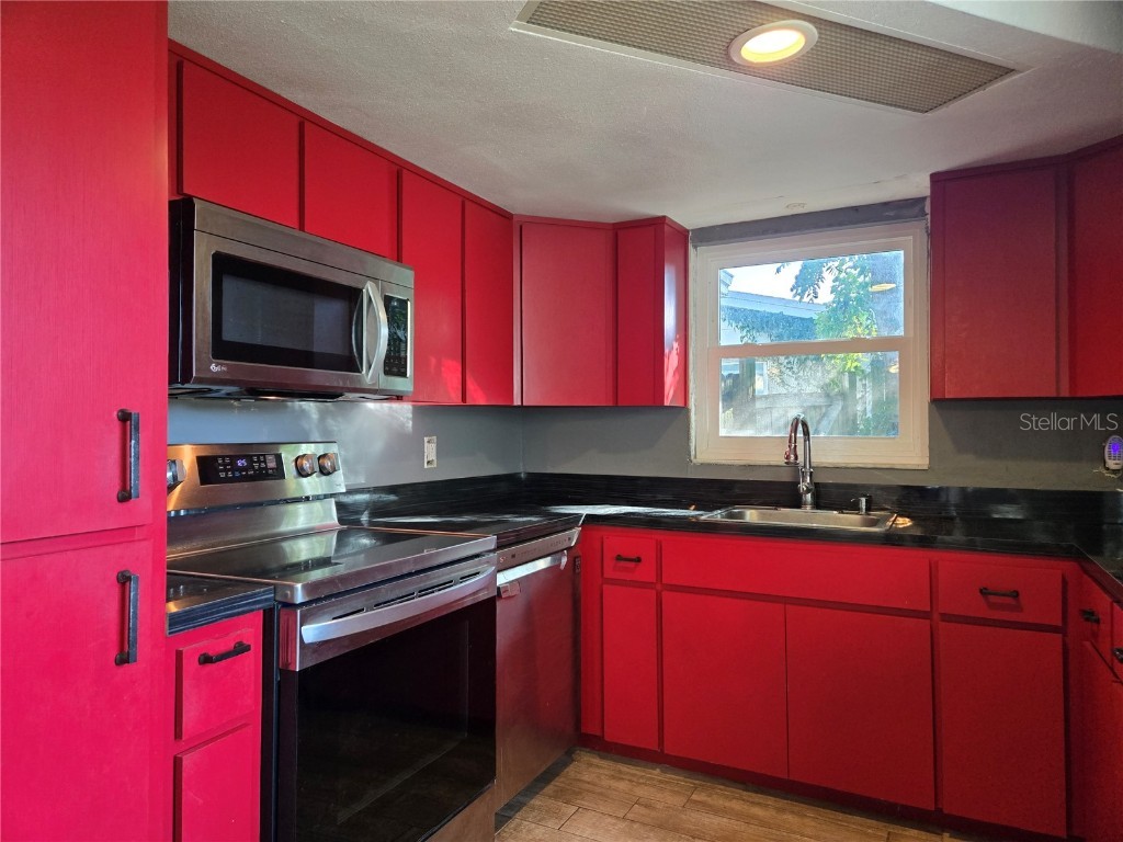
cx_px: 562
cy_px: 421
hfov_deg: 73.9
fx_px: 746
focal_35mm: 23
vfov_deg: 58.9
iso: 400
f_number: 1.8
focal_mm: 5.4
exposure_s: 1/120
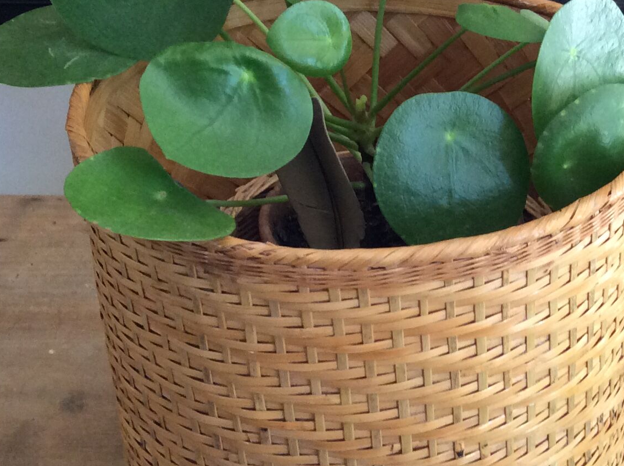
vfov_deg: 20.1
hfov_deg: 26.5
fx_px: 1314
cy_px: 194
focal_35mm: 73
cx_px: 441
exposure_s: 1/25
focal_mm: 3.3
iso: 100
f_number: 2.4
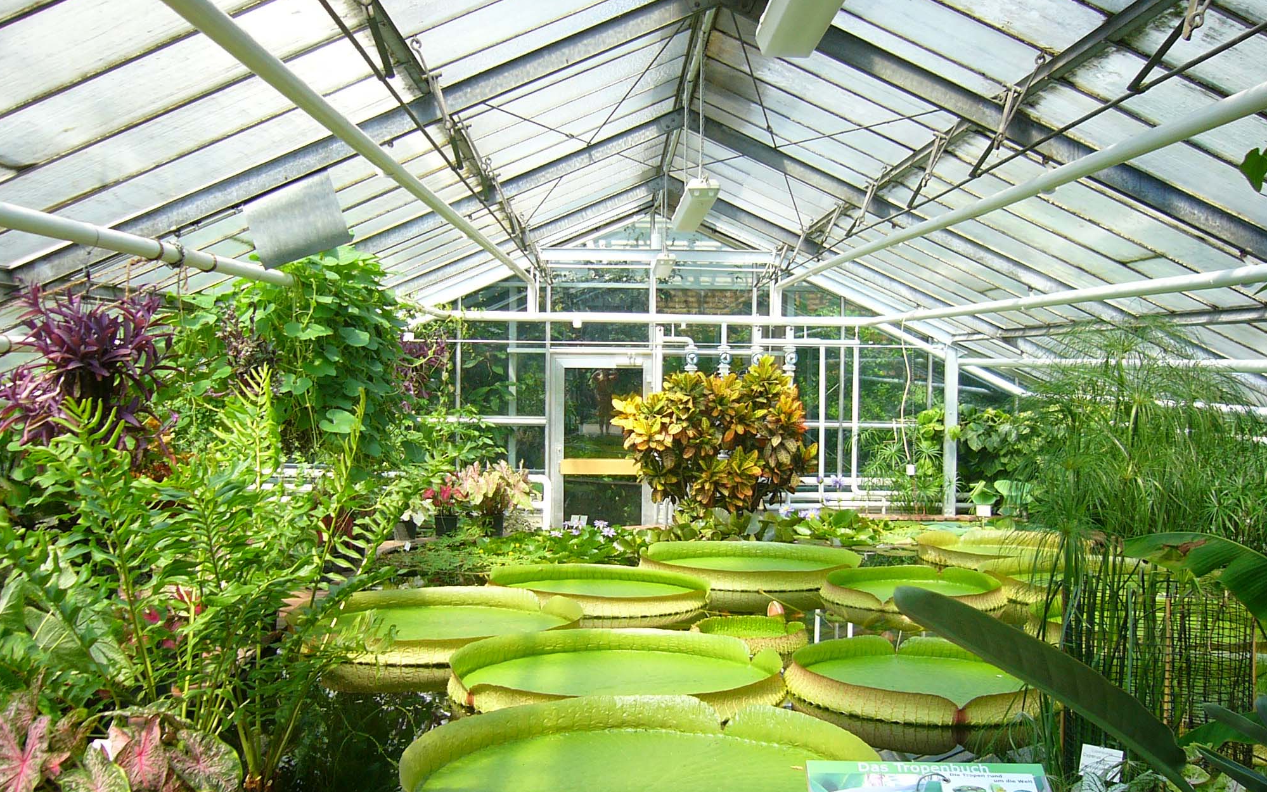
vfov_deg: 33.6
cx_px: 621
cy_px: 421
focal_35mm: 38
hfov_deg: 51.5
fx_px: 1312
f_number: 2.8
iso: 50
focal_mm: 5.8
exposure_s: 1/320
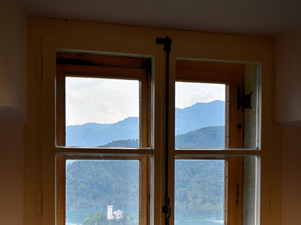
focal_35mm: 61
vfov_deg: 23.7
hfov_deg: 31.7
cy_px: 181
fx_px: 530
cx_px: 151
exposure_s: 1/125
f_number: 6.3
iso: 100
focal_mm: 28
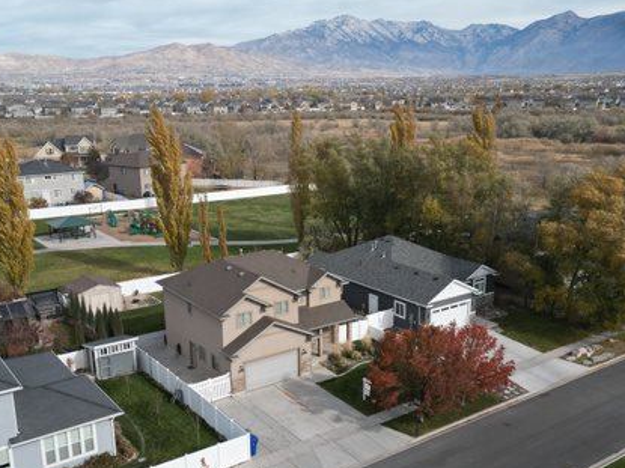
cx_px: 313
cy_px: 271
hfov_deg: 50.2
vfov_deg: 38.6
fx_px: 668
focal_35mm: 37
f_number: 1.7
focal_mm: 6.72
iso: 150
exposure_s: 1/3200
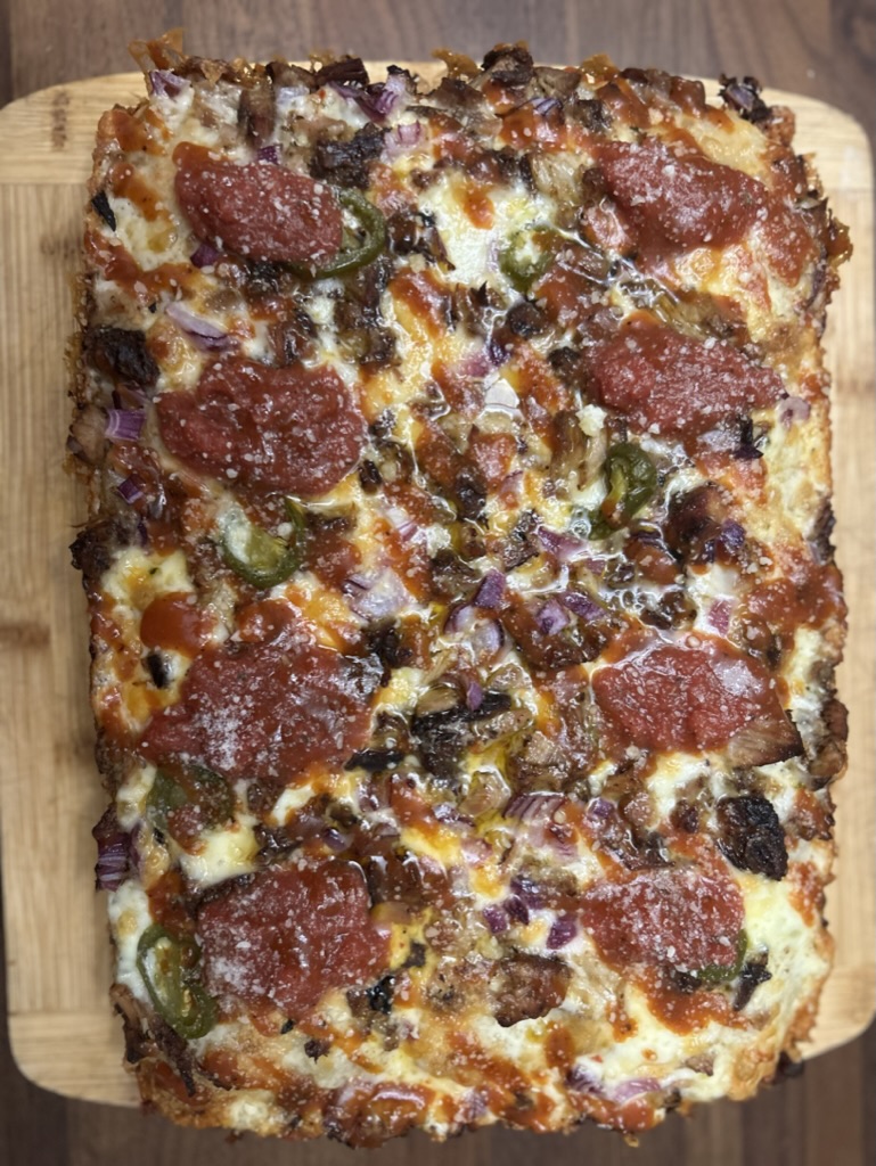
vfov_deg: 67.3
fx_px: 877
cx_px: 438
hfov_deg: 53.1
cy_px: 583
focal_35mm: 26
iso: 400
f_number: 1.5
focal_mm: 5.7
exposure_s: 1/60
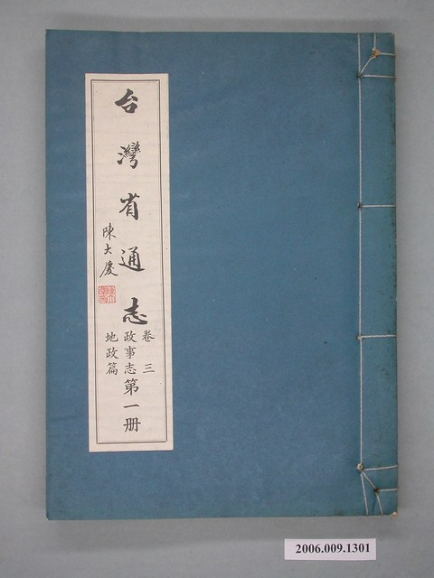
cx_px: 217
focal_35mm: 53
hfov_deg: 27.5
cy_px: 289
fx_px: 886
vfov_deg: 36.2
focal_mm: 11.1
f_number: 2.9
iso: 100
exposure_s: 1/64.9
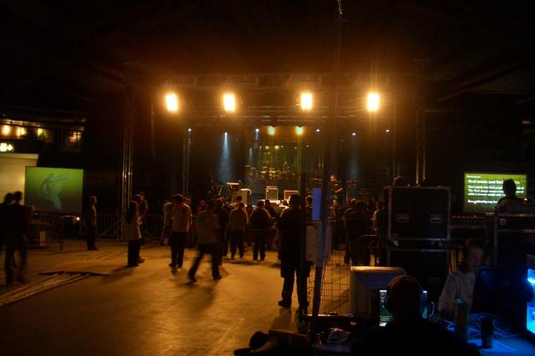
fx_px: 550
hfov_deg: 51.9
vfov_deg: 35.9
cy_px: 155
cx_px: 267
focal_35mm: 37
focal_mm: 5.8
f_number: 2.6
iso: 100
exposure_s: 1/8
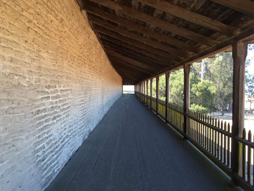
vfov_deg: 48.2
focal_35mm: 29
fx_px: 213
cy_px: 96
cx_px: 127
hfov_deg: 61.7
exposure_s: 1/120
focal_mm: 4.15
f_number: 2.2
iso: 25
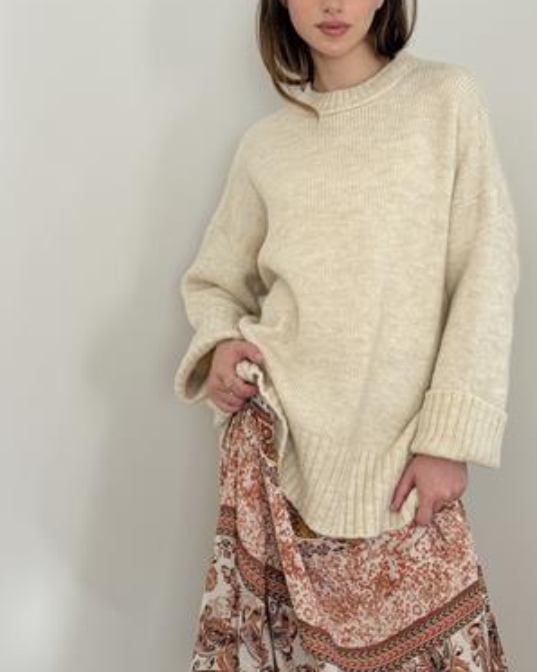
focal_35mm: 67
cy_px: 284
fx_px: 1332
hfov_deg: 22.7
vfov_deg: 28.3
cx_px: 346
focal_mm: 6.76
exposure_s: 1/121
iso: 64
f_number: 1.78
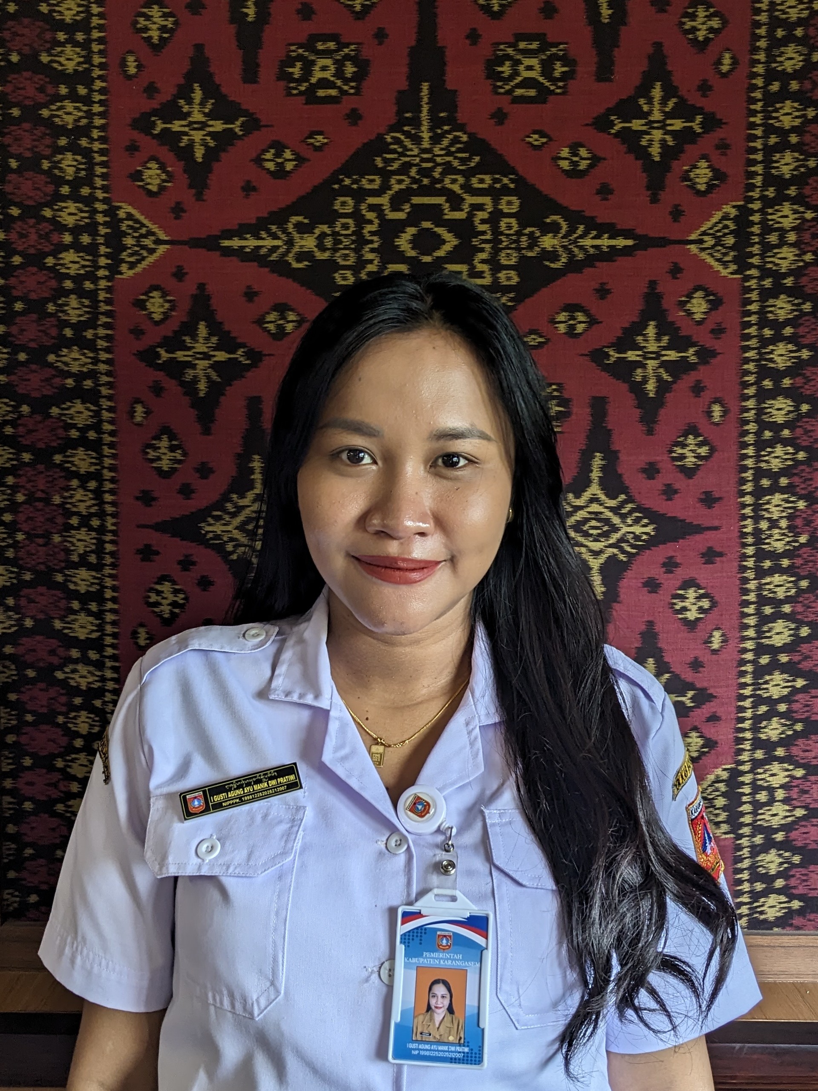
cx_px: 409
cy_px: 546
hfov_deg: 51.3
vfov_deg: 65.3
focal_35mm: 27
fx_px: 851
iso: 44
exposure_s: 1/23.8
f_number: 1.73
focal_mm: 4.38
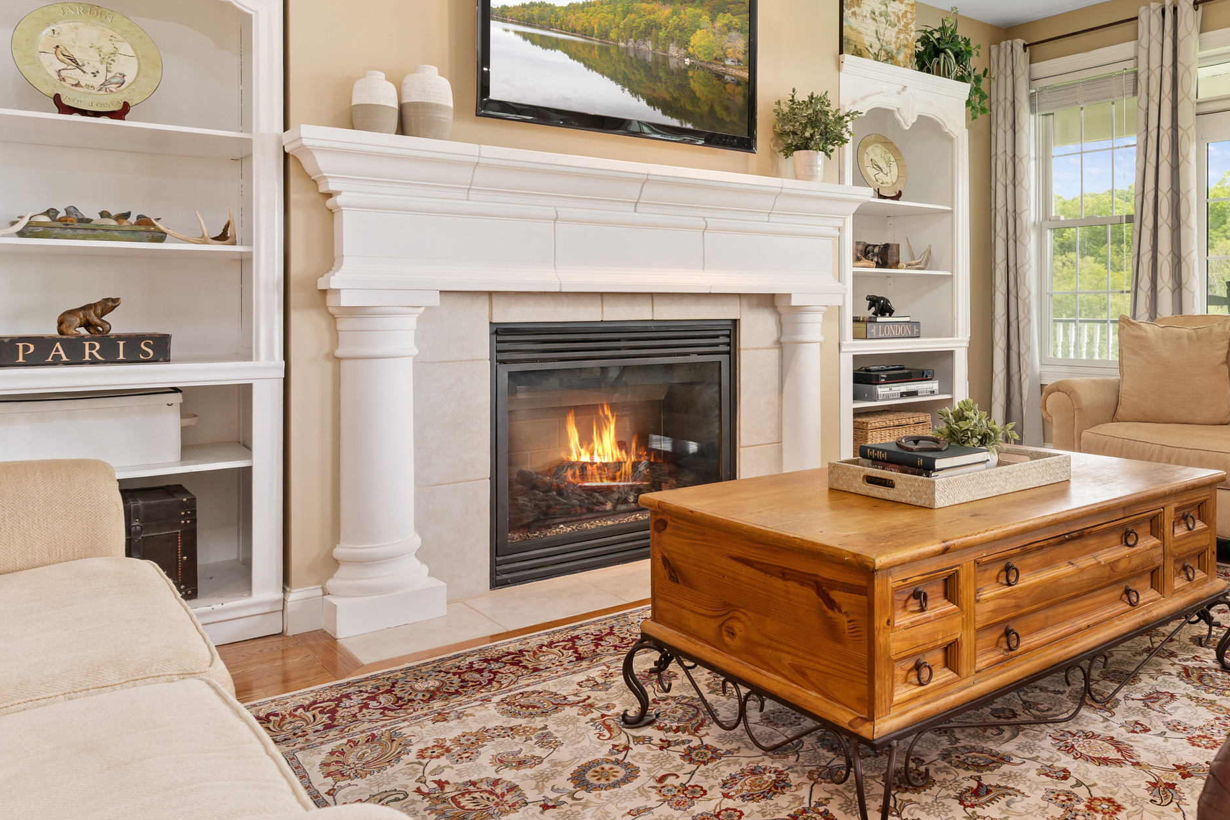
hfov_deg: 62.2
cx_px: 906
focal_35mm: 28
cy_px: 296
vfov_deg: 45.9
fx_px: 957
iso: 320
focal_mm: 17
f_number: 8
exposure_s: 1/2
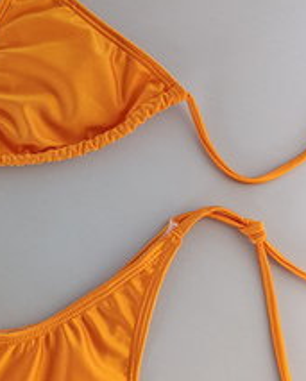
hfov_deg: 25.7
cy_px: 212
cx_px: -5
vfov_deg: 33.5
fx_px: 633
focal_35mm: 56
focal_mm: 6.14
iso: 1000
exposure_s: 1/50
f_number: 1.6
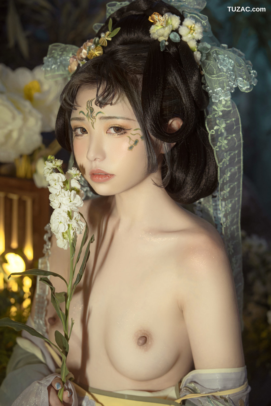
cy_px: 203
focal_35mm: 85
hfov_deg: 16.1
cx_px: 136
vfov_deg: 23.9
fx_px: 960
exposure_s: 1/40
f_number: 3.5
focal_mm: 85
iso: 640
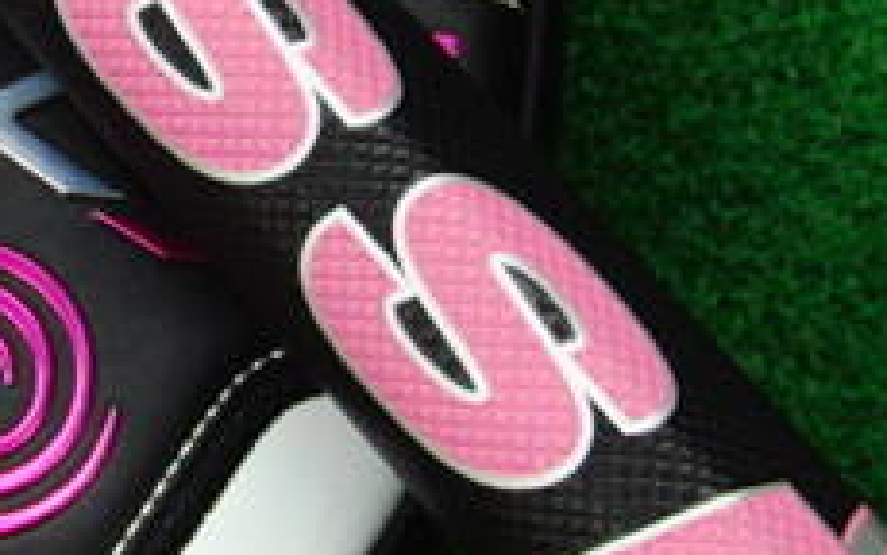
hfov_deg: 18.7
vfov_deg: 12.0
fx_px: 2636
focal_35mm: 109
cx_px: 39
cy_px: 108
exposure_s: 1/80
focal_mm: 6.42
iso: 400
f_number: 3.6
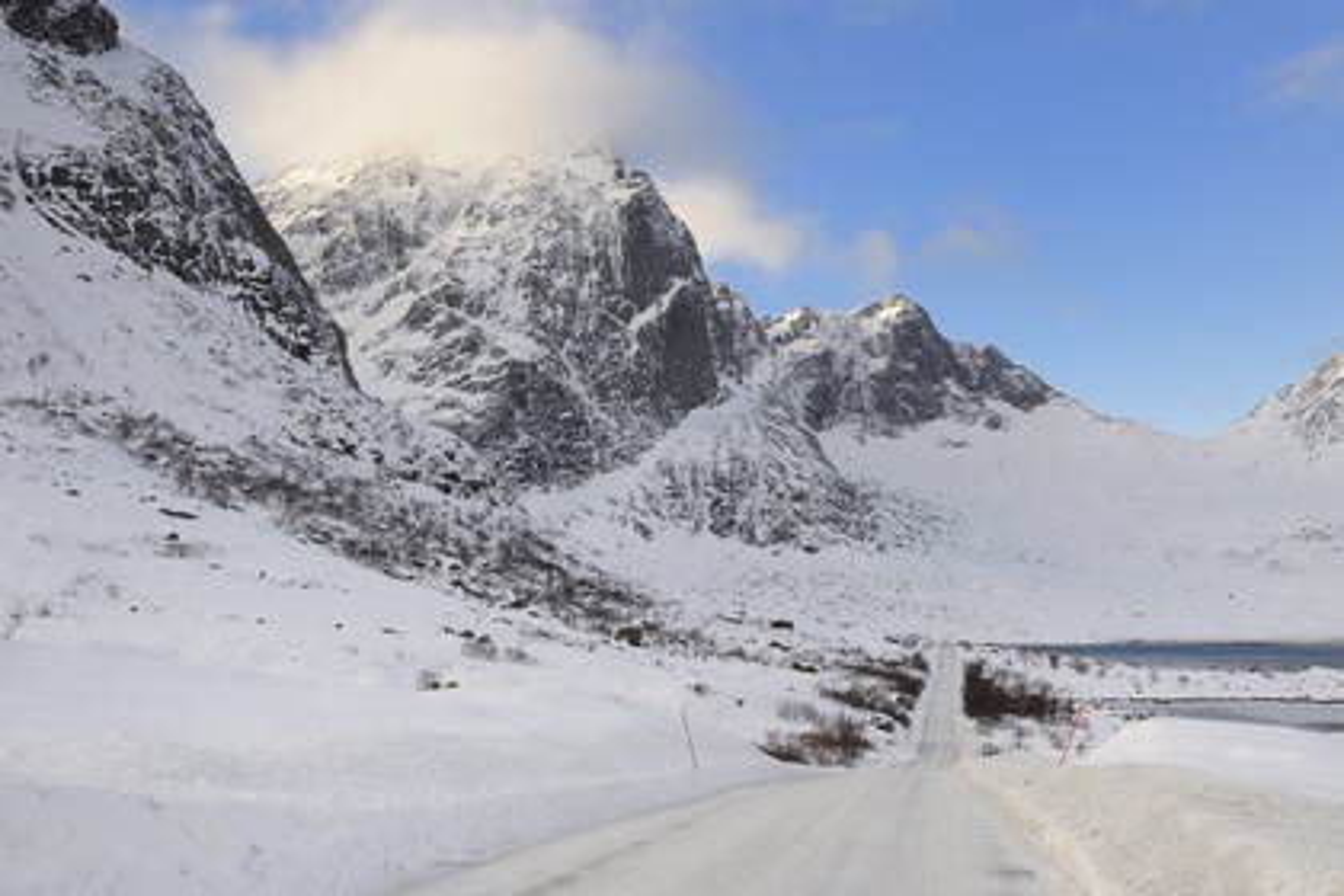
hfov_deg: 48.5
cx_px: 672
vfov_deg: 33.4
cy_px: 448
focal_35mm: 40
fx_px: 1493
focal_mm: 40
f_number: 10
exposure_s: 1/160
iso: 200
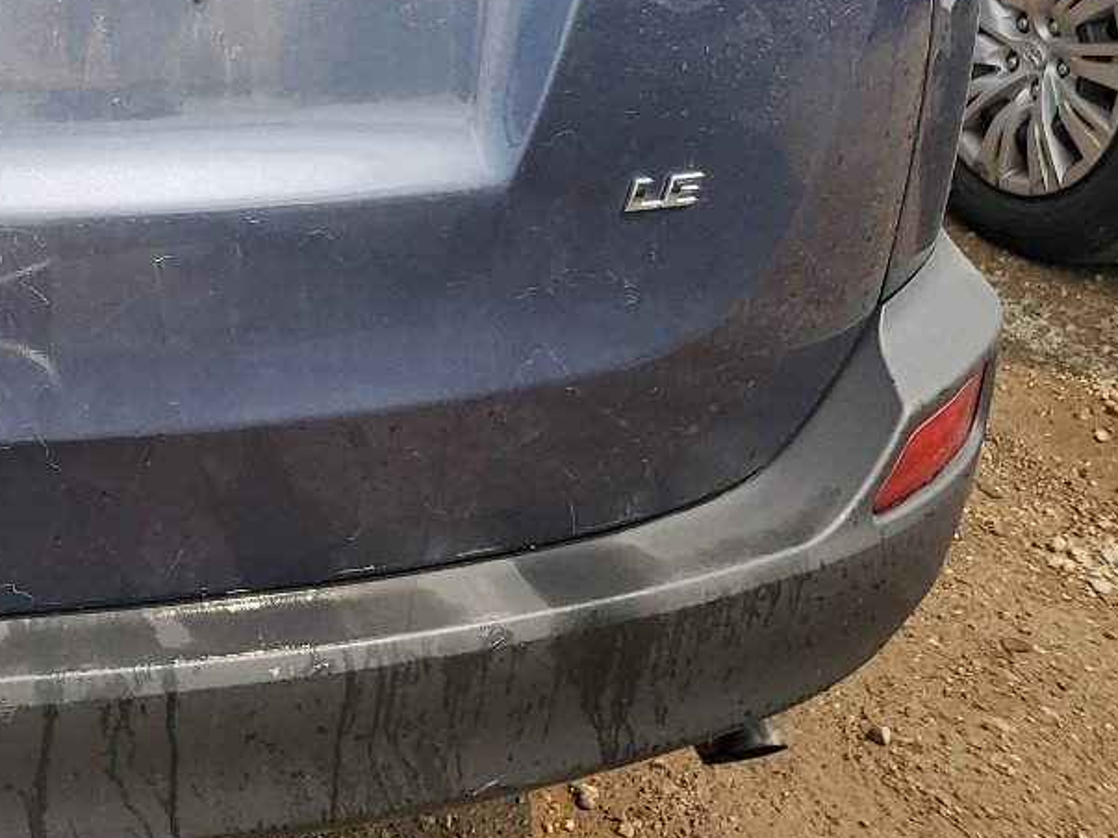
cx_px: -57
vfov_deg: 20.6
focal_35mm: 69
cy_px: -13
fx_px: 2228
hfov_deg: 26.3
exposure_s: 1/2000
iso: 50
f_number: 1.5
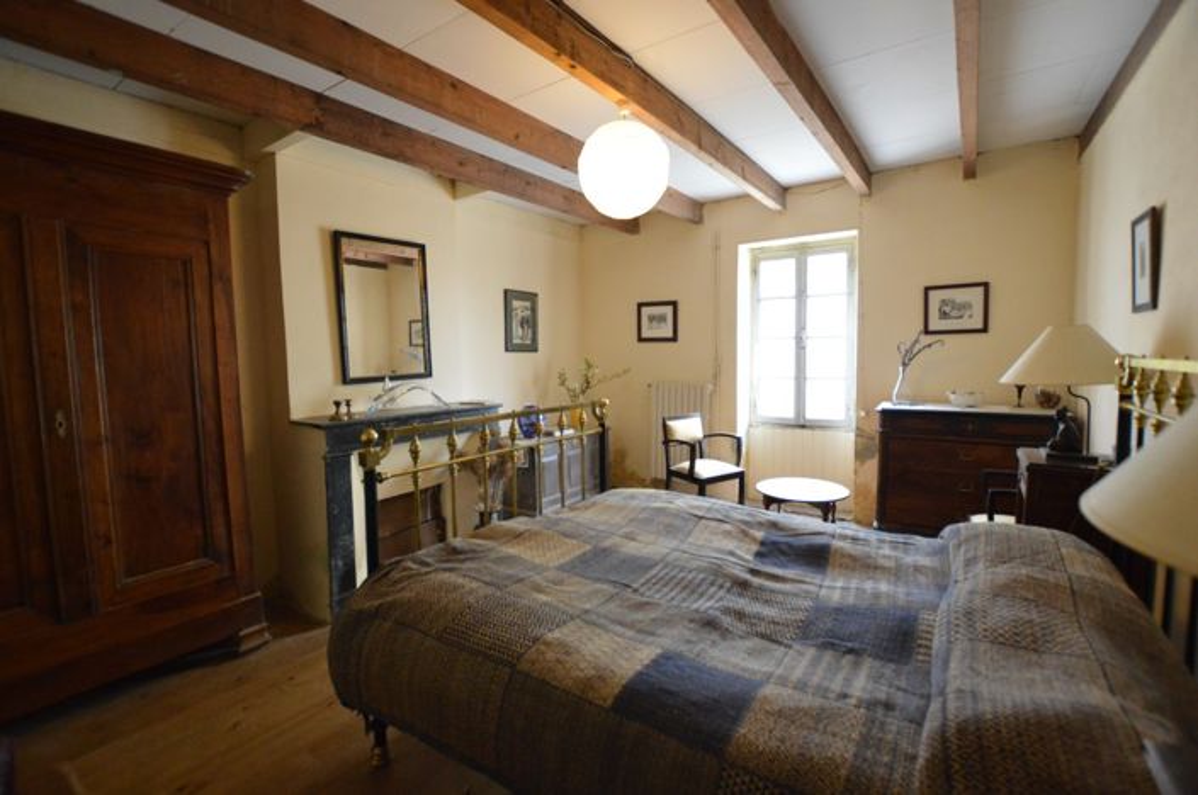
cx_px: 599
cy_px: 398
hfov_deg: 100.5
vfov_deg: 77.2
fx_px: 498
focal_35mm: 15
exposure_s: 1/60
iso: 2500
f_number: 3.5
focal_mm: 10
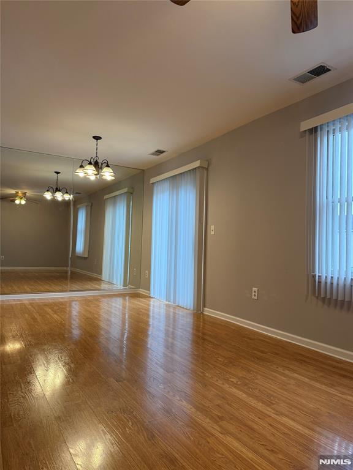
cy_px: 235
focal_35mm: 24
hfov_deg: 56.8
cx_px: 176
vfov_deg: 71.6
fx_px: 326
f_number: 1.78
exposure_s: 1/232
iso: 200
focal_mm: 6.76
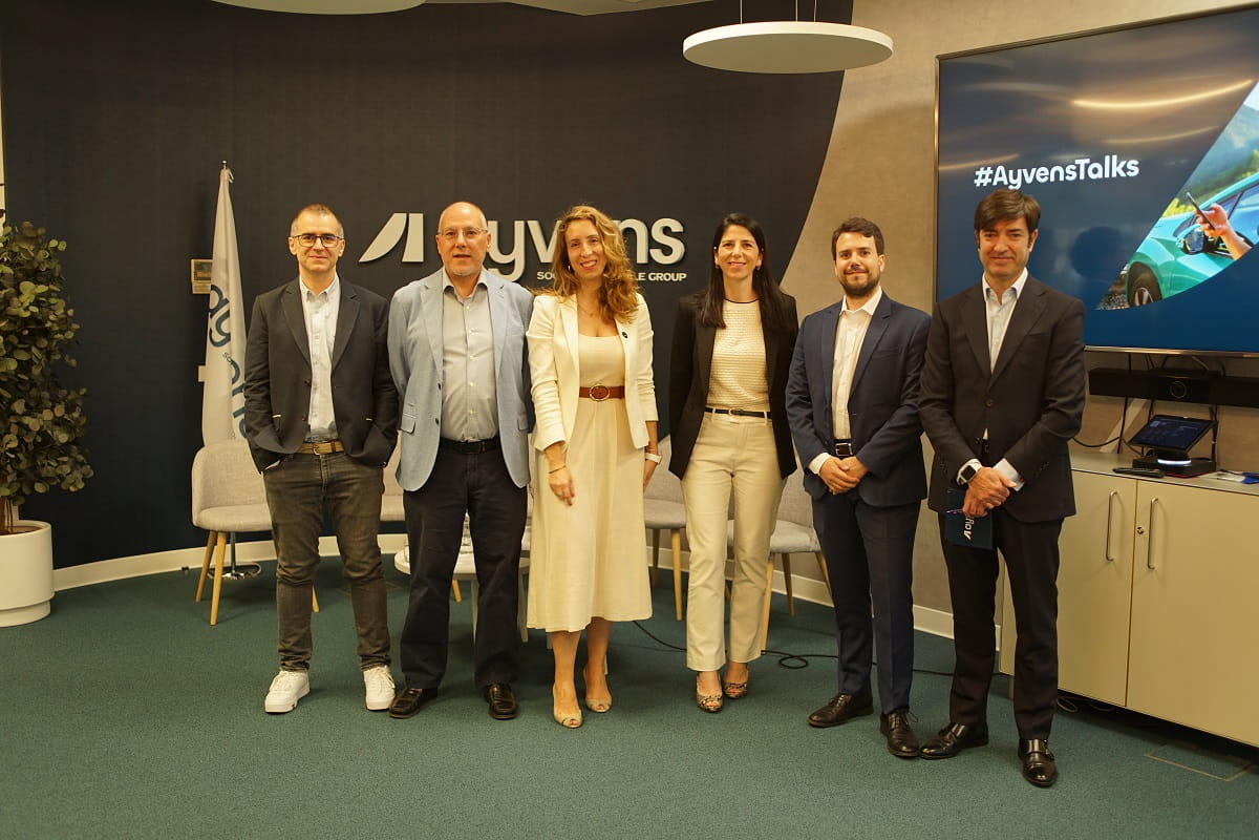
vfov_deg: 37.9
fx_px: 1224
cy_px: 420
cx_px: 630
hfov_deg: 54.4
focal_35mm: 35
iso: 200
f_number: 2.2
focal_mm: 35
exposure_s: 1/60
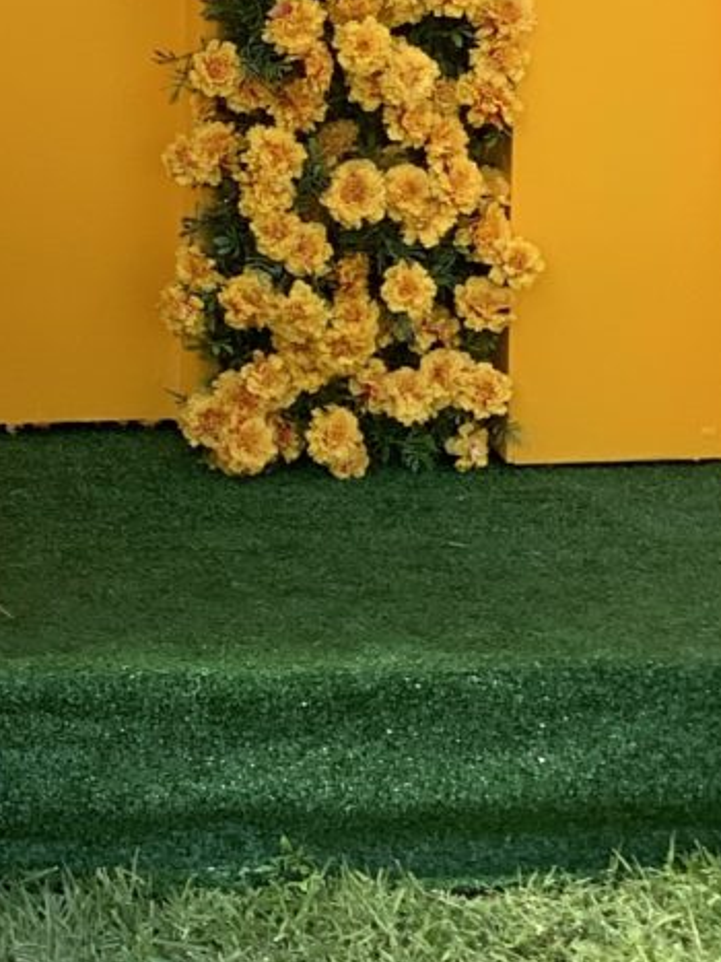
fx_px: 5946
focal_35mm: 214
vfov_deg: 9.1
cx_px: -731
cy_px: -406
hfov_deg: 6.7
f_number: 2.4
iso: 20
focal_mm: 6
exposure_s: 1/122
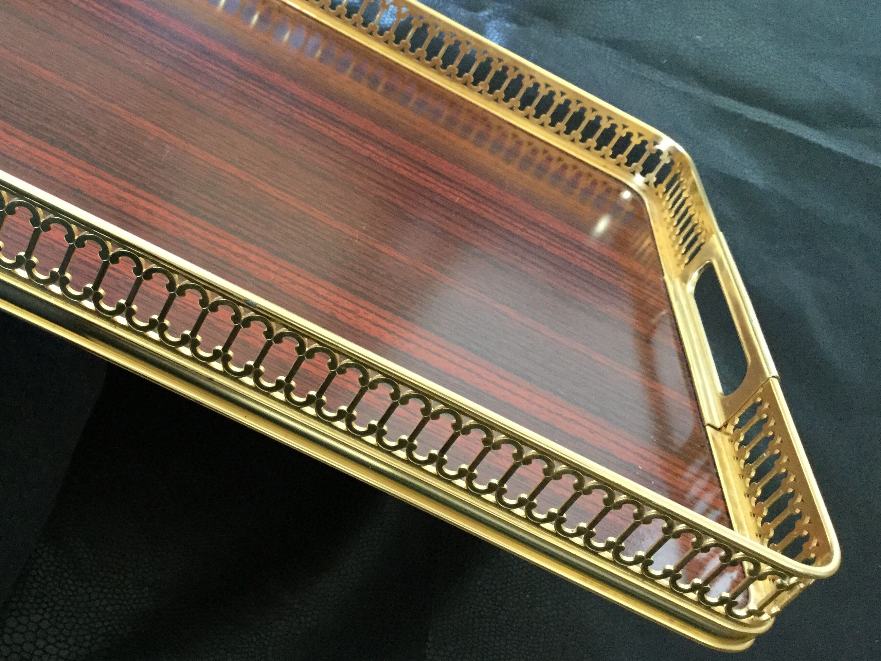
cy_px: 264
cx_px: 339
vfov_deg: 36.7
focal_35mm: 39
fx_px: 993
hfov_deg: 47.5
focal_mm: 3.3
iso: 200
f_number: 2.4
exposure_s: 1/20
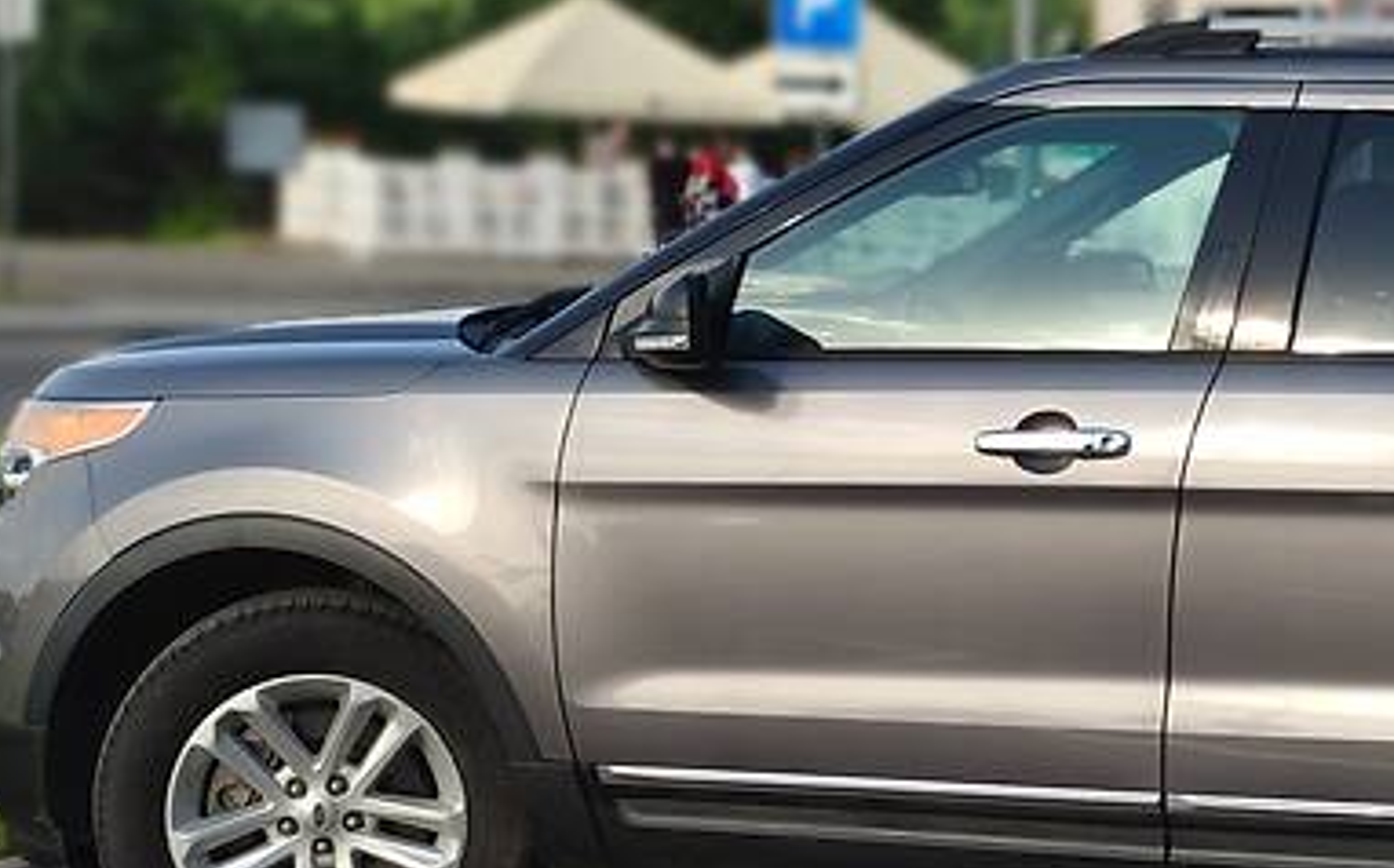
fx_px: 4555
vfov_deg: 10.9
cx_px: 1314
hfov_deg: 17.1
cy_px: 715
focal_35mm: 120
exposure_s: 1/402
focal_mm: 6.2
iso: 100
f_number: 2.2
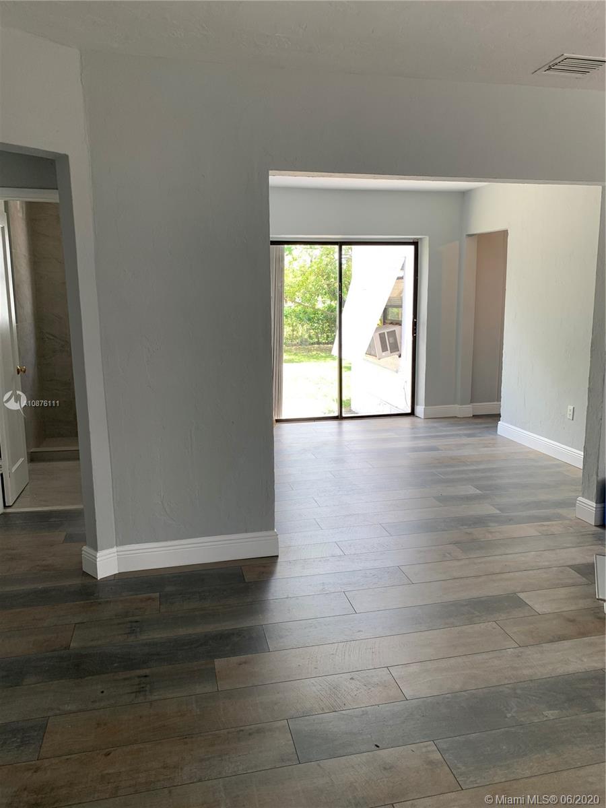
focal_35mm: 26
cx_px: 303
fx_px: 607
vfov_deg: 67.3
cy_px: 404
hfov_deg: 53.1
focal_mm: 4.25
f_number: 1.8
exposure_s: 1/120
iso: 50
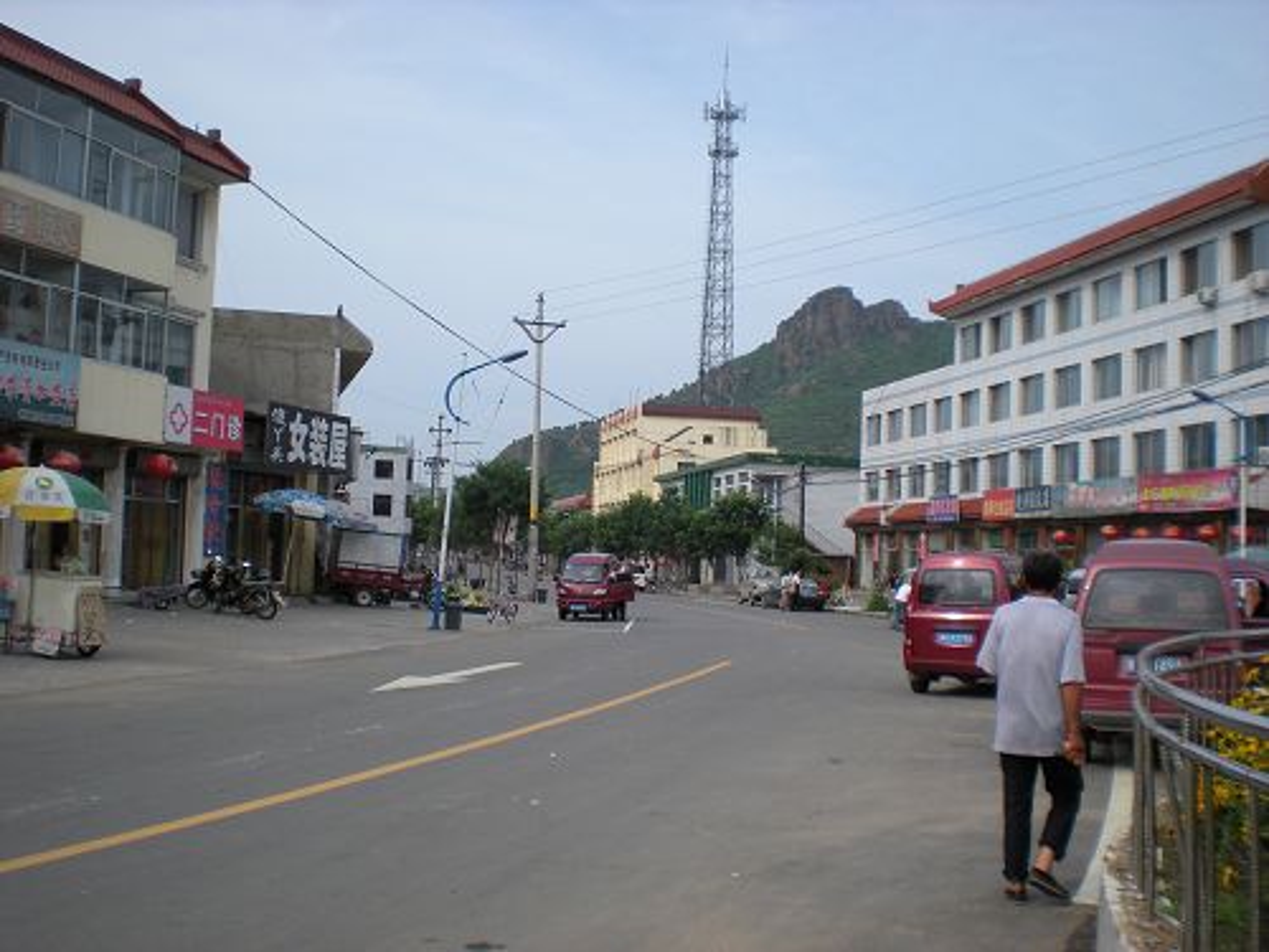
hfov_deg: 49.0
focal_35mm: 38
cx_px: 634
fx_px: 1393
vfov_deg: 37.7
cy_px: 476
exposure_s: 1/392
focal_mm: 6.3
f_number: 4.6
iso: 64
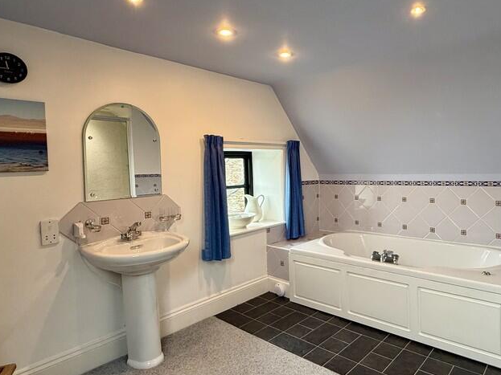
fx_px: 333
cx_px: 313
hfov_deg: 72.7
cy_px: 175
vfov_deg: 58.8
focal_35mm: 23
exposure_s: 1/100
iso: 200
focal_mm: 2.22
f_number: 2.2
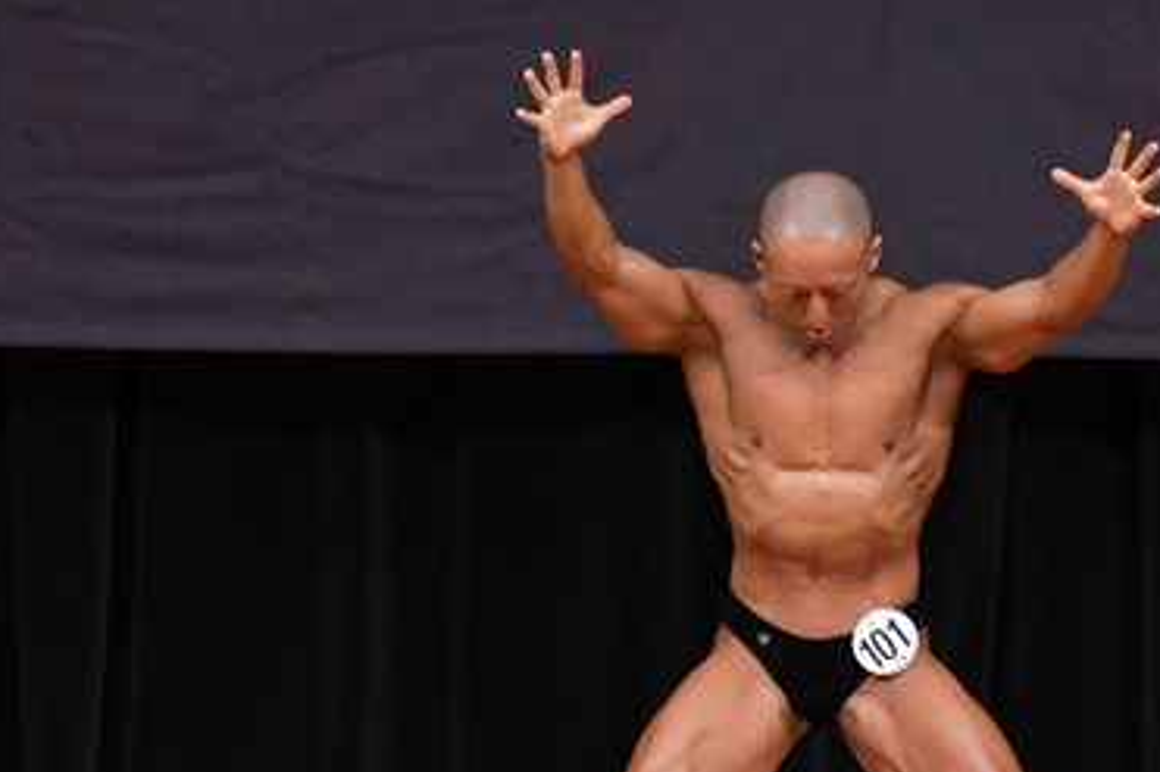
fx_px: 16168
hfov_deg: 4.1
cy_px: 628
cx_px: 843
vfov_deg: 2.7
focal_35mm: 502
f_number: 5.6
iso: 4000
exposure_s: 1/400
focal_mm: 160
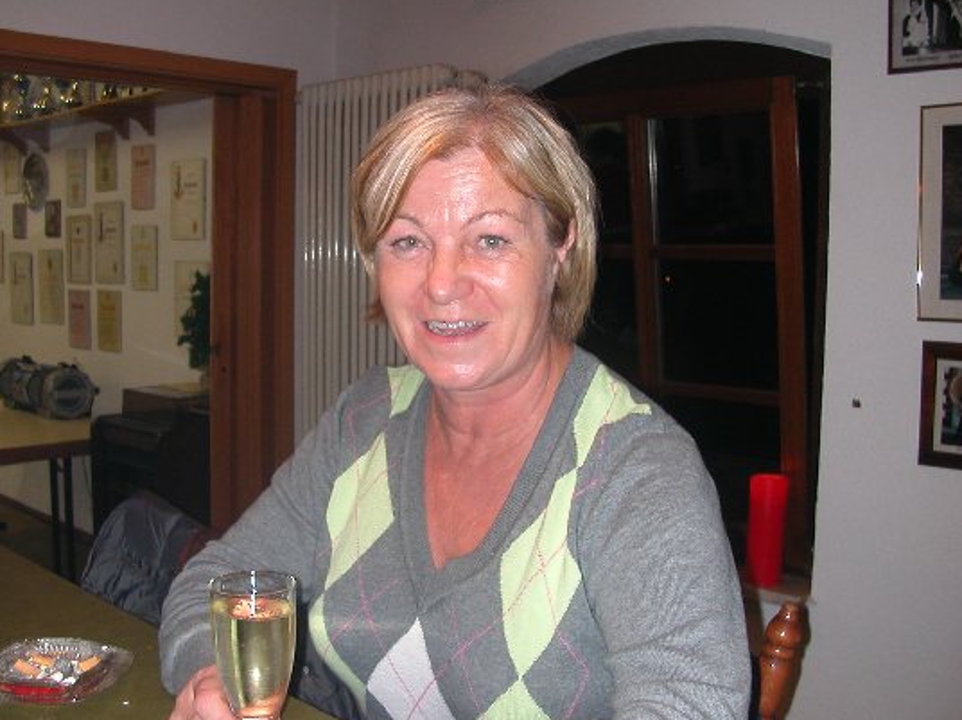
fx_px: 1055
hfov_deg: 49.0
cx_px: 479
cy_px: 361
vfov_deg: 37.7
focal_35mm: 38
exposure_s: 1/59.9
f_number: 2.7
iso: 100
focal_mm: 5.6
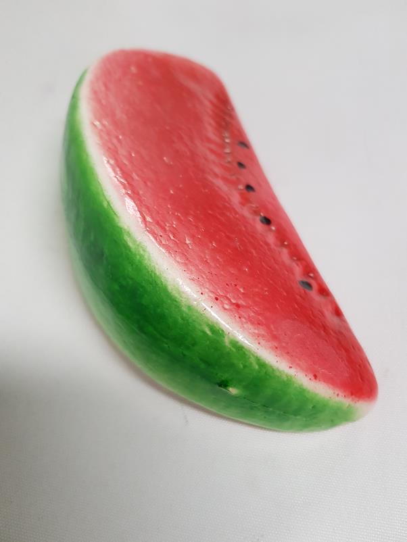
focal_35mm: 26
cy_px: 271
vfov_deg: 67.3
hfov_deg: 53.1
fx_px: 407
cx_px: 204
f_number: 1.7
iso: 200
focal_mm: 4.3
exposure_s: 1/50
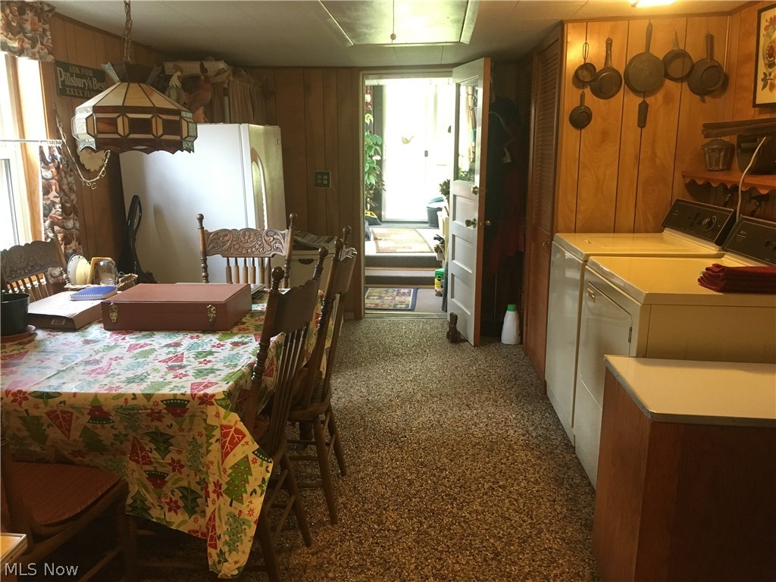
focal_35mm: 29
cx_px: 388
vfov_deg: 48.2
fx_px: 650
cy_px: 291
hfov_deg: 61.7
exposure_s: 1/30
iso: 200
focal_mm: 4.15
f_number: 2.2
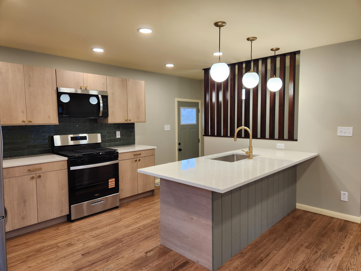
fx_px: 240
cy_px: 136
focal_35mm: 23
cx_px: 180
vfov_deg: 58.9
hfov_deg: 73.9
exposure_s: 1/120
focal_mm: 5.4
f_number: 1.8
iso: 100
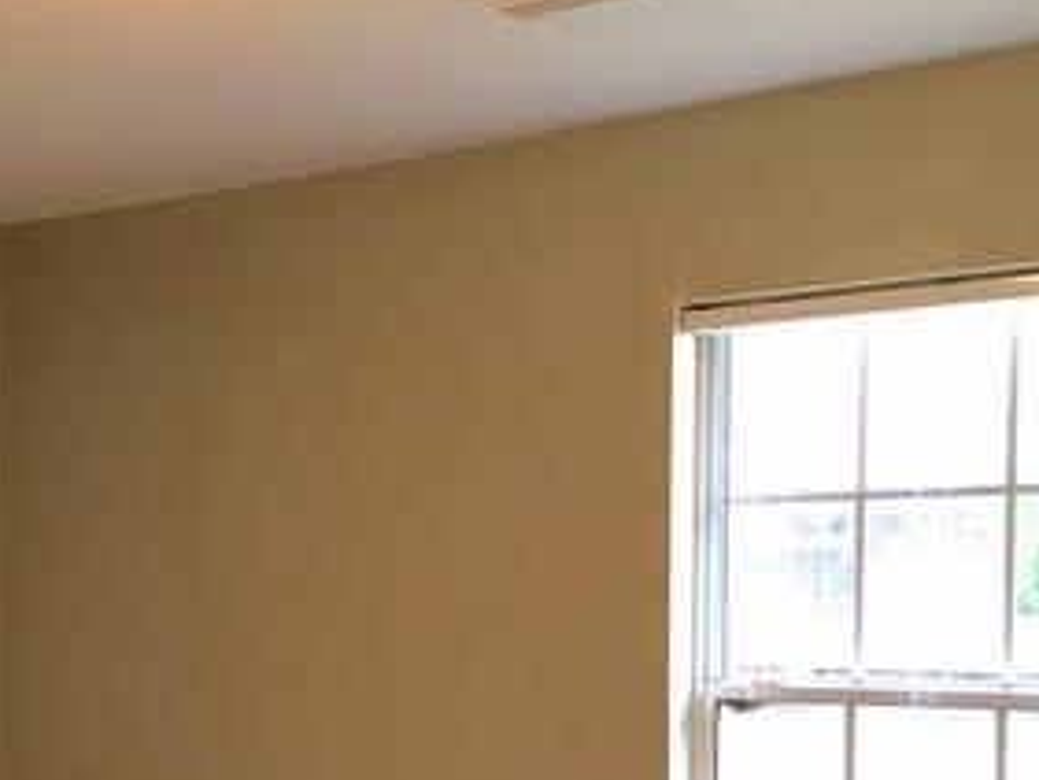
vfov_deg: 21.8
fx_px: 1982
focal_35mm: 66
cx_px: 218
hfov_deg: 28.8
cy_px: 691
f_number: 2.2
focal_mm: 4.15
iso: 50
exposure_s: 1/15
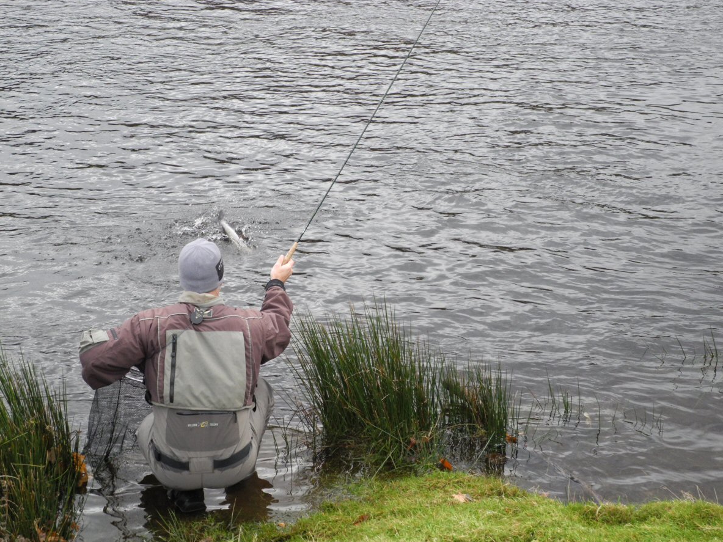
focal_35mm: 69
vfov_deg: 21.3
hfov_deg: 28.2
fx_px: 1441
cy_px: 273
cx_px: 366
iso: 400
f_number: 4
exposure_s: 1/217
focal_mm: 14.5
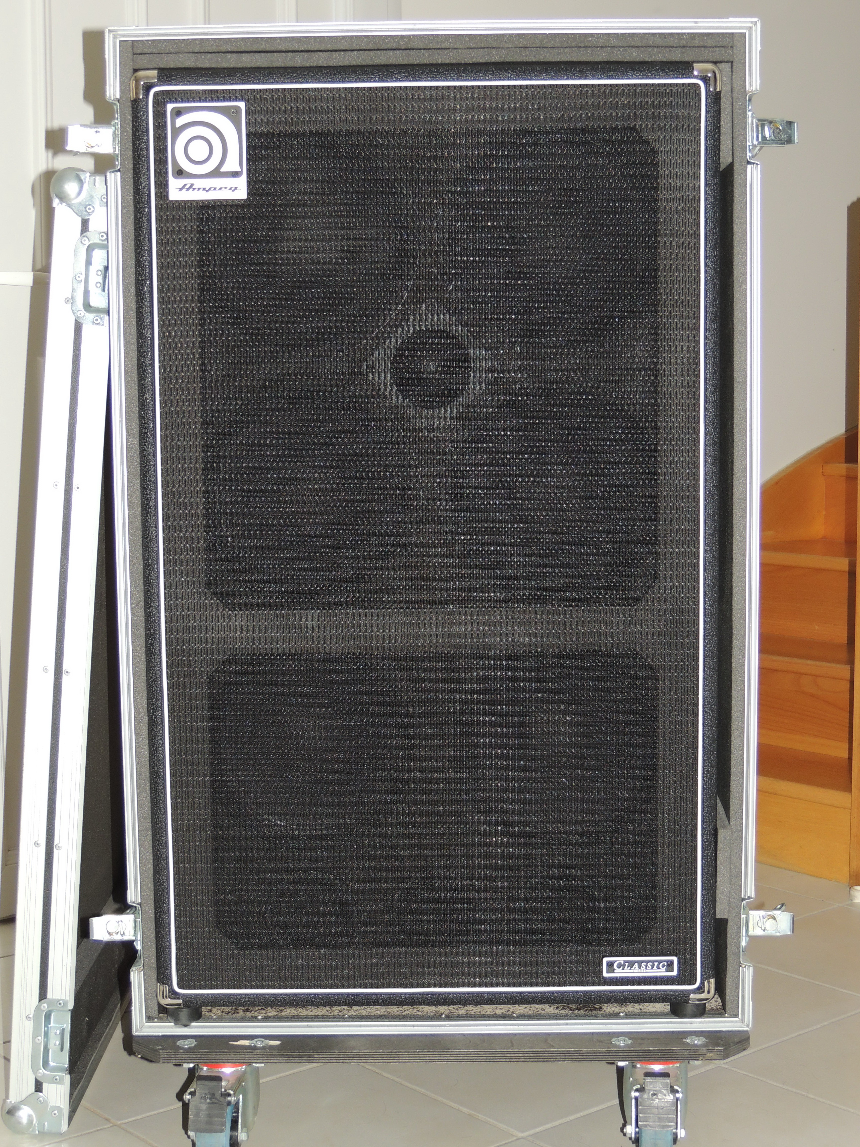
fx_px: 1822
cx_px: 430
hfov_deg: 26.6
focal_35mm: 55
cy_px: 574
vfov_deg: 34.9
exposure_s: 1/40
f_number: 3.7
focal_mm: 9.8
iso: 200
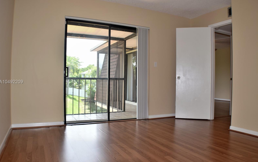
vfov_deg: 34.4
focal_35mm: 37
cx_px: 129
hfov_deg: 52.8
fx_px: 260
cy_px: 82
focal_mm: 24
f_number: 5.6
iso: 200
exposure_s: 1/125
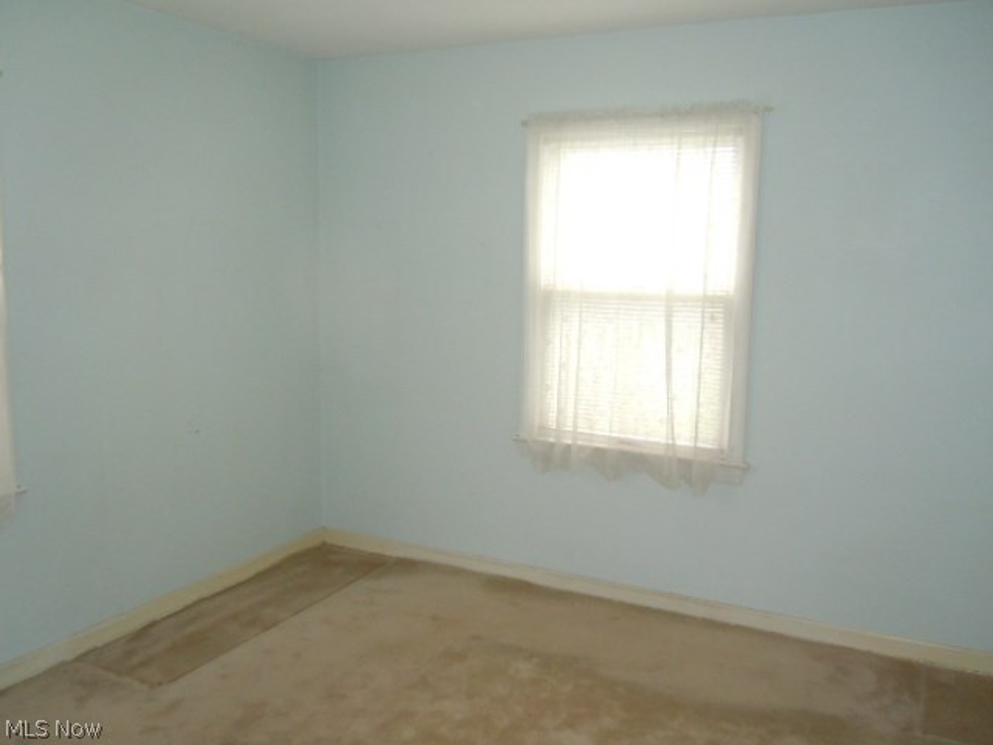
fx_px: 861
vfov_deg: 46.8
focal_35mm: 30
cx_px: 496
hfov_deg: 60.0
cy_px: 372
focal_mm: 5.4
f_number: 3.5
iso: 400
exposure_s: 1/80
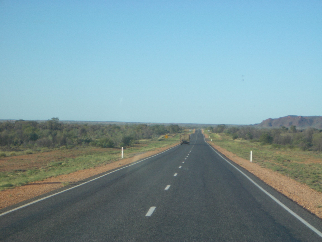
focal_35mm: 105
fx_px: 977
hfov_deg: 18.7
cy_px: 121
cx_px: 161
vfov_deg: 14.1
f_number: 4.8
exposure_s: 1/320
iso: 50
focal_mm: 17.4
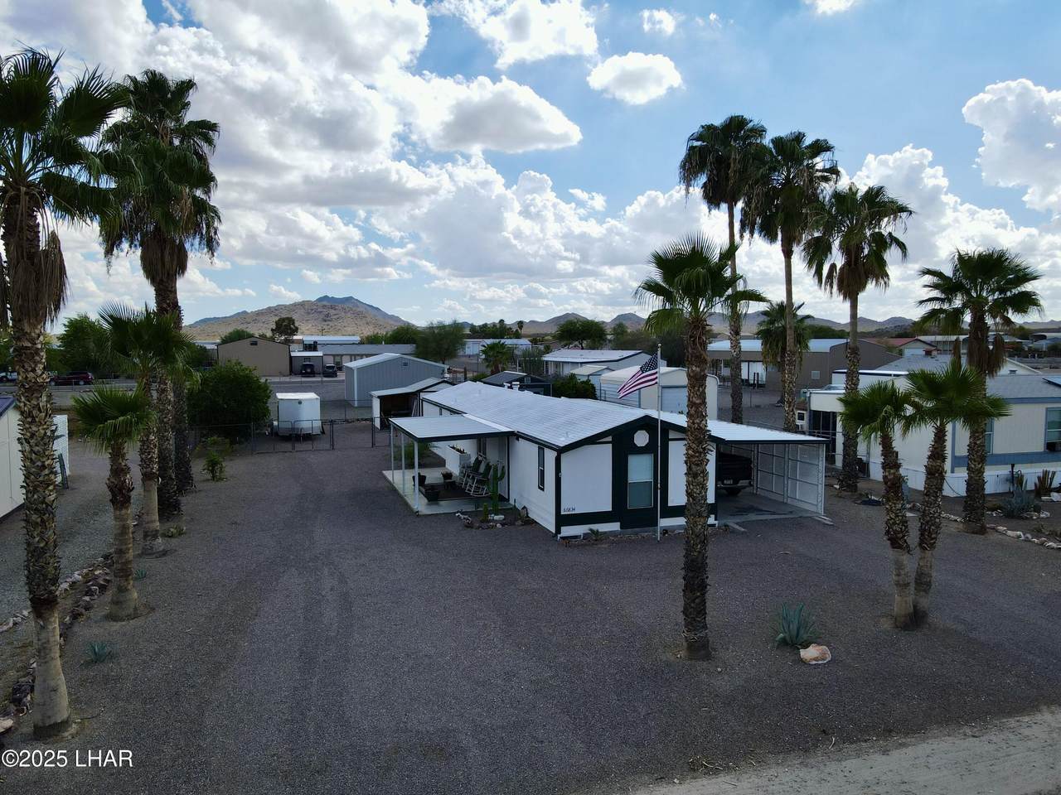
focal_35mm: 24
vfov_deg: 56.8
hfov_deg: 71.6
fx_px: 736
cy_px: 398
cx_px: 530
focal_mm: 4.5
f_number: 2.8
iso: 100
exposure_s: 1/800
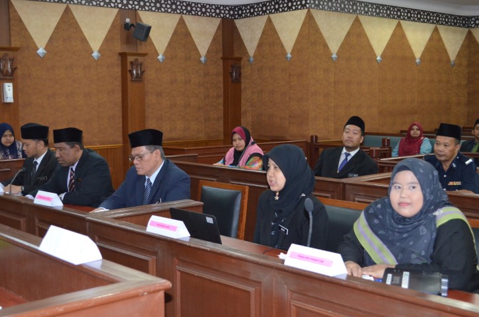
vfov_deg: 27.9
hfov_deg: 41.2
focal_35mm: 48
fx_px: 637
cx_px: 240
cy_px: 158
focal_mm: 32
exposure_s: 1/60
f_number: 4.8
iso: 3200
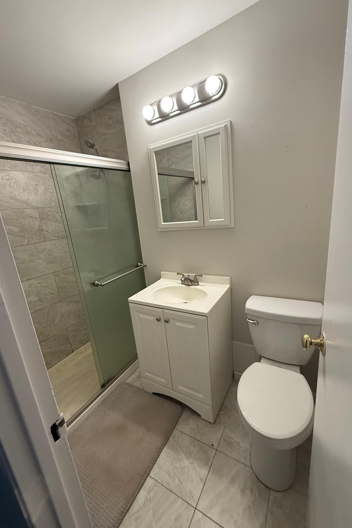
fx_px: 220
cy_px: 266
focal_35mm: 15
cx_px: 166
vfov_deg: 100.4
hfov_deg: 77.3
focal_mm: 2.22
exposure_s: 1/120
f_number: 2.2
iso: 320
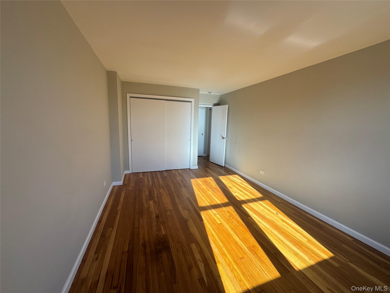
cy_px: 146
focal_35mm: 14
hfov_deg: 102.1
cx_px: 195
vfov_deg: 85.7
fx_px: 158
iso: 40
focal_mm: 2.22
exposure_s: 1/135
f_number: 2.2
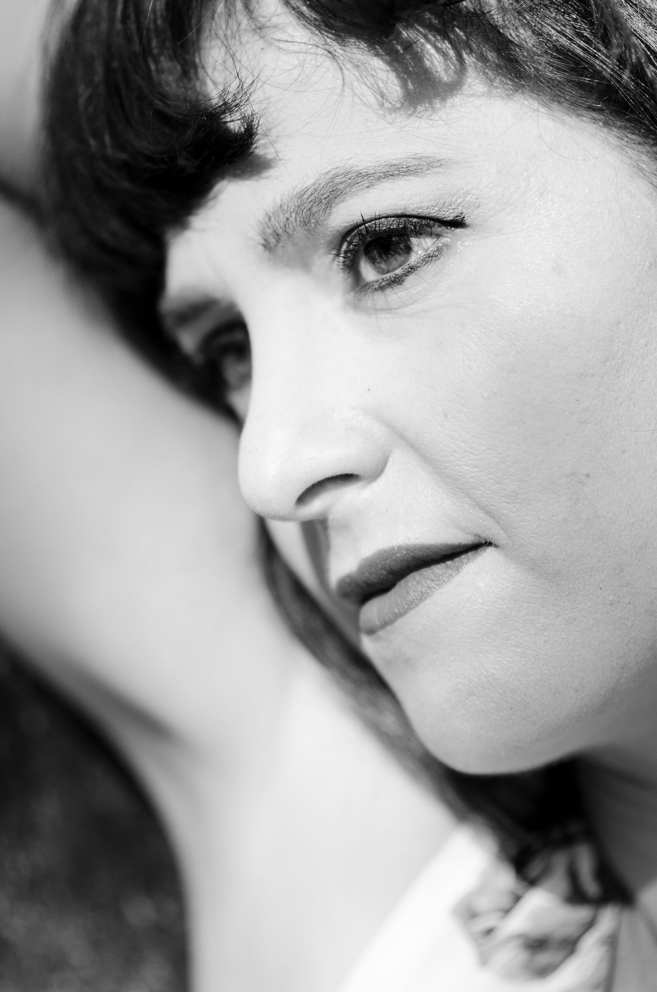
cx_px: 328
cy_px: 496
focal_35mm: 128
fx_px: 3505
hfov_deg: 10.7
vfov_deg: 16.1
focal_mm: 85
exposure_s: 1/800
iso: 200
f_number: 2.2
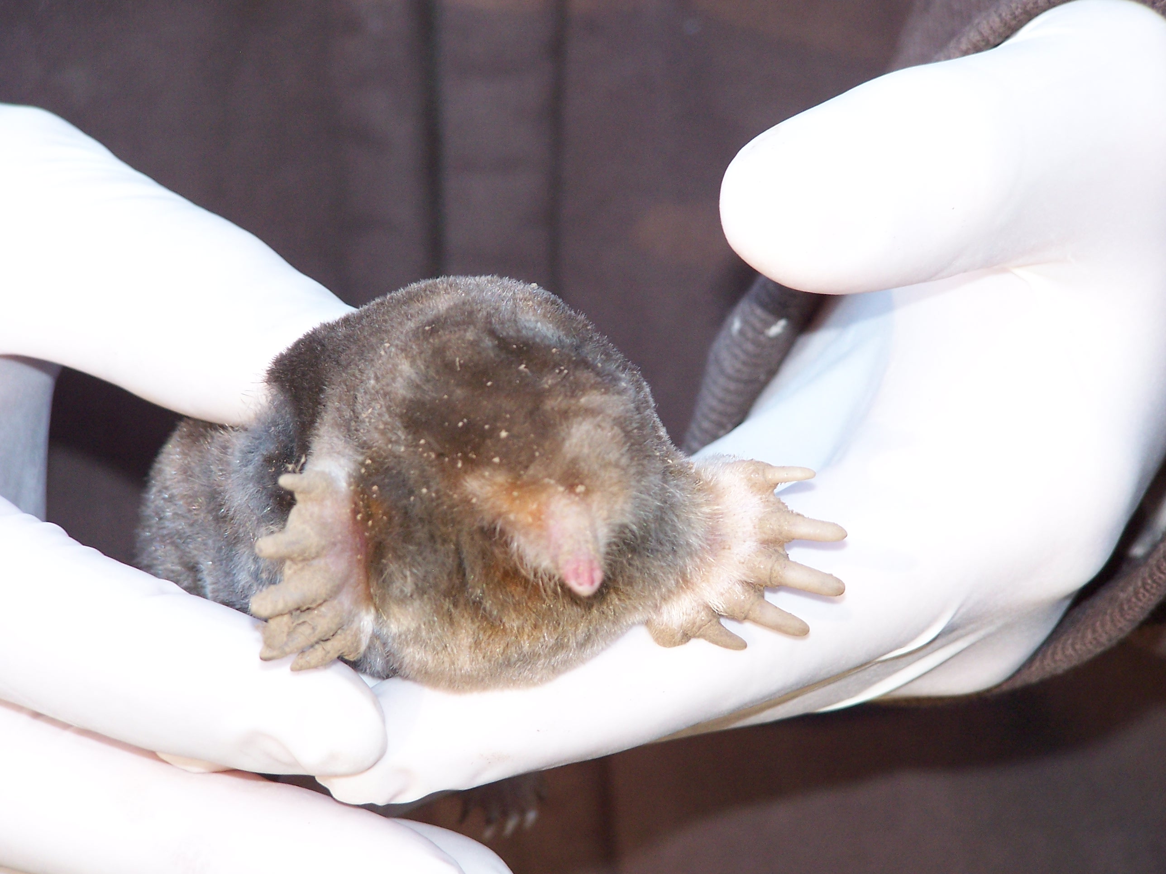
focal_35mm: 189
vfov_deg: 7.9
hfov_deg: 10.5
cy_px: 437
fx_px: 6366
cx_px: 583
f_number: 3.2
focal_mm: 31.3
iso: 140
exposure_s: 1/125
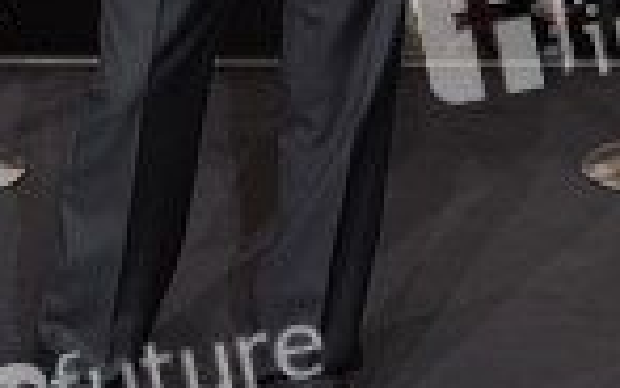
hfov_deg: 10.1
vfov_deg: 6.2
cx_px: 245
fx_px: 3516
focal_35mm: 208
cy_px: -207
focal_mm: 75
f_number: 7.1
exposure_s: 1/80
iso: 1000
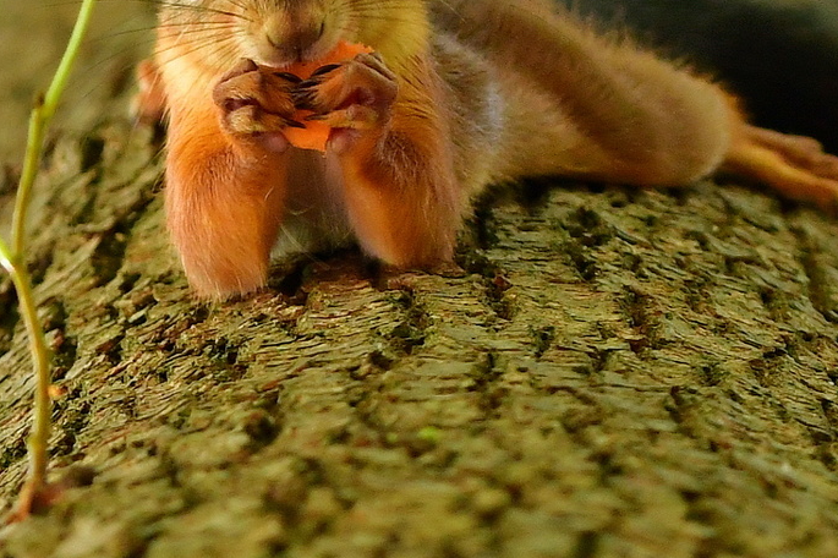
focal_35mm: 276
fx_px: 6421
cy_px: 43
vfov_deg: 5.0
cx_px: 400
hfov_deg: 7.5
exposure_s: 1/60
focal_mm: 90
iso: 800
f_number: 5.6
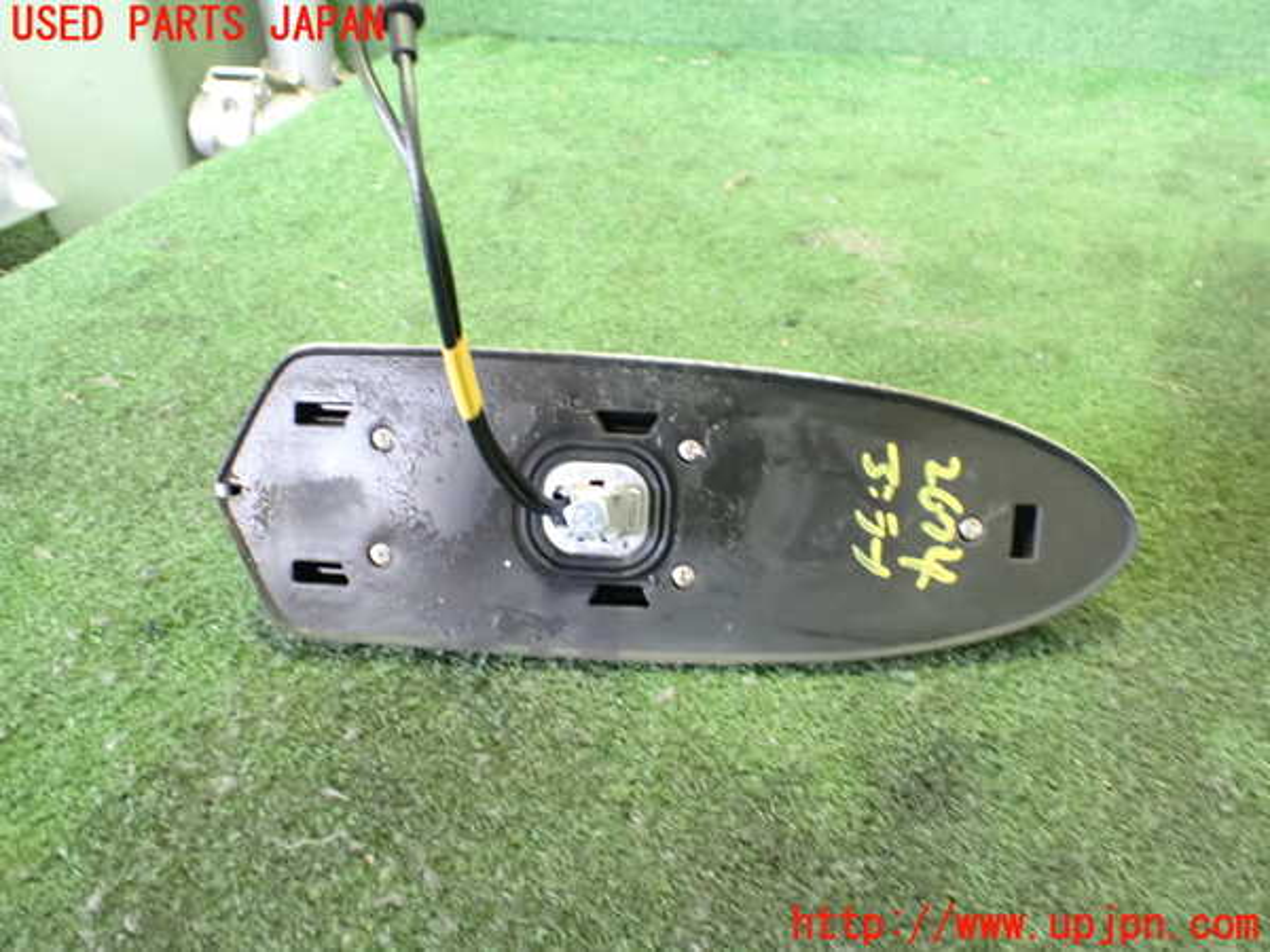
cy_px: 476
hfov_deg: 60.0
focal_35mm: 30
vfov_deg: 46.8
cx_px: 635
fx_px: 1101
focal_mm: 5.4
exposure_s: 1/30
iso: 1250
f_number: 2.3
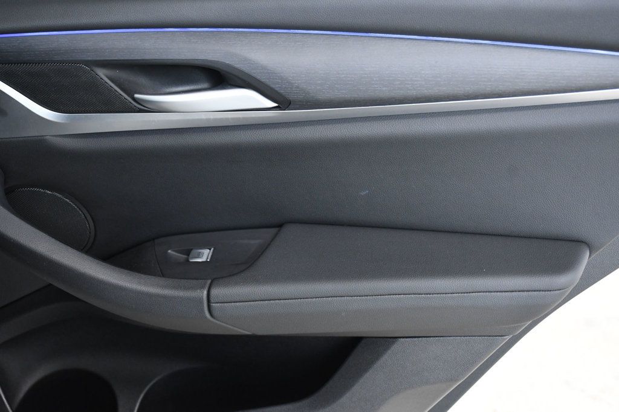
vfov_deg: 21.6
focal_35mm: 63
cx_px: 310
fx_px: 1083
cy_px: 206
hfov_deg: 31.9
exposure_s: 1/160
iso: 2500
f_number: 6.3
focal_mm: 42
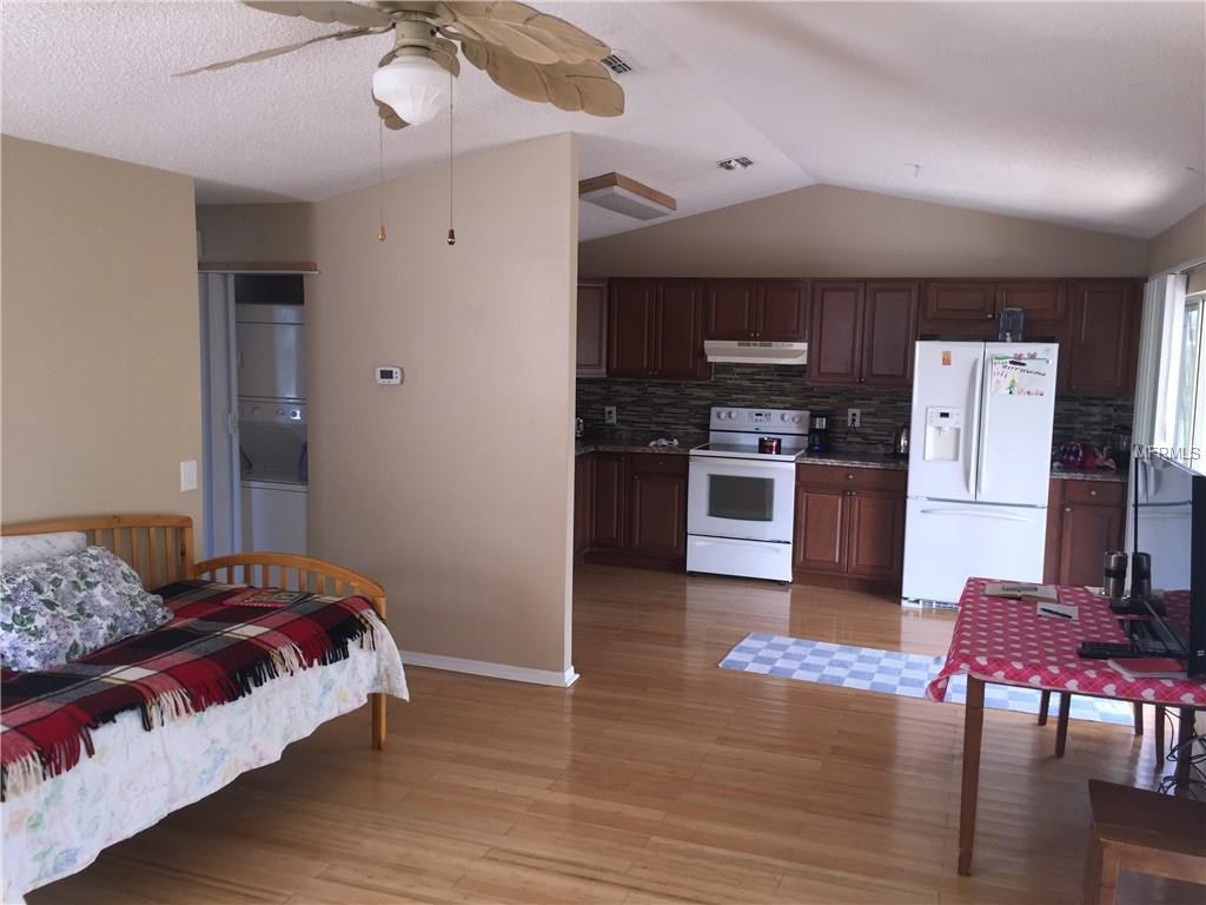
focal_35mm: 29
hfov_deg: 61.7
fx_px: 1010
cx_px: 603
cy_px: 452
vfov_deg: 48.2
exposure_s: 1/30
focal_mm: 4.15
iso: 32
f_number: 2.2
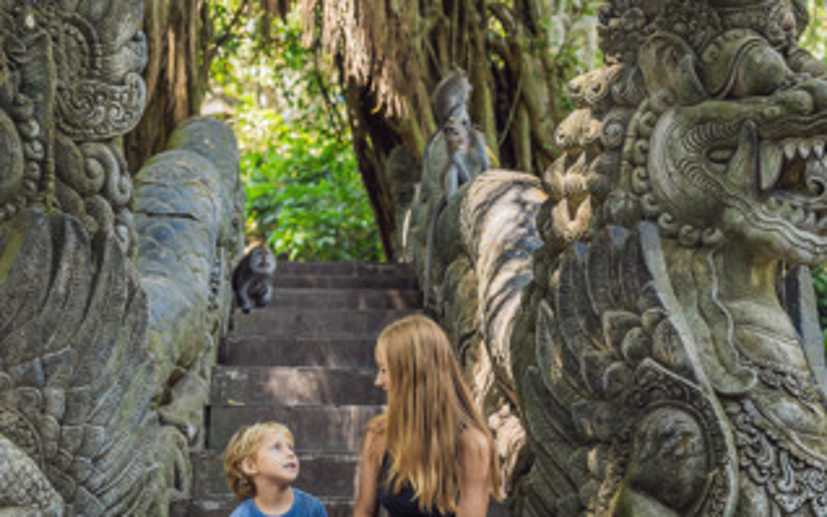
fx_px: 1804
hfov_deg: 25.8
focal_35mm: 80
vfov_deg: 16.3
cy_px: 342
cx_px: 377
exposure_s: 1/160
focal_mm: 50
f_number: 2.8
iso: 320
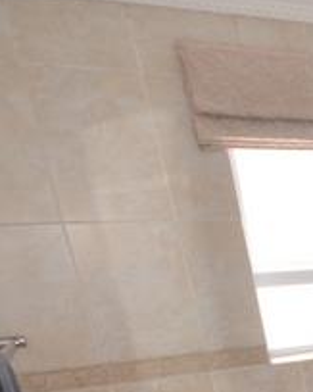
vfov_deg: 29.9
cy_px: 453
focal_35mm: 55
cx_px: 582
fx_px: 637
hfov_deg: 19.5
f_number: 4
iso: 450
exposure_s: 1/60
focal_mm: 10
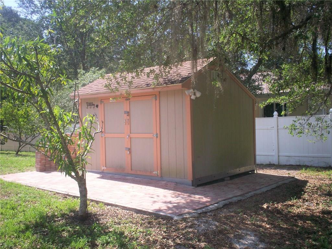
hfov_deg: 51.4
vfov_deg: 39.7
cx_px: 166
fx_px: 345
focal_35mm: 36
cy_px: 124
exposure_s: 1/258
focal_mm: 6
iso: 100
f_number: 4.5
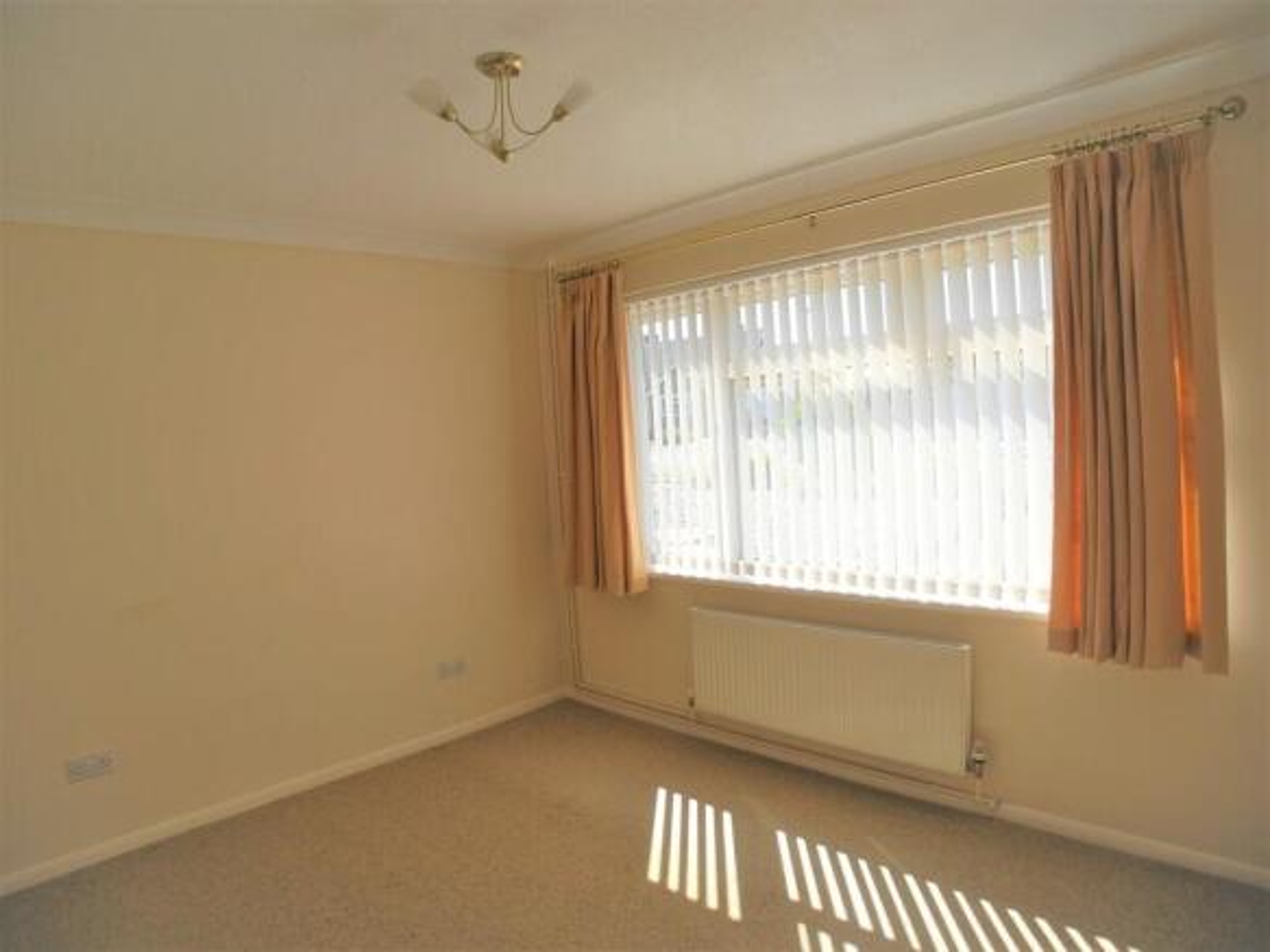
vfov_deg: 49.7
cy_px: 476
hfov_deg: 63.5
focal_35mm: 28
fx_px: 1027
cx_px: 635
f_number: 2.8
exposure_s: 1/641
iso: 100
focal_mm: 6
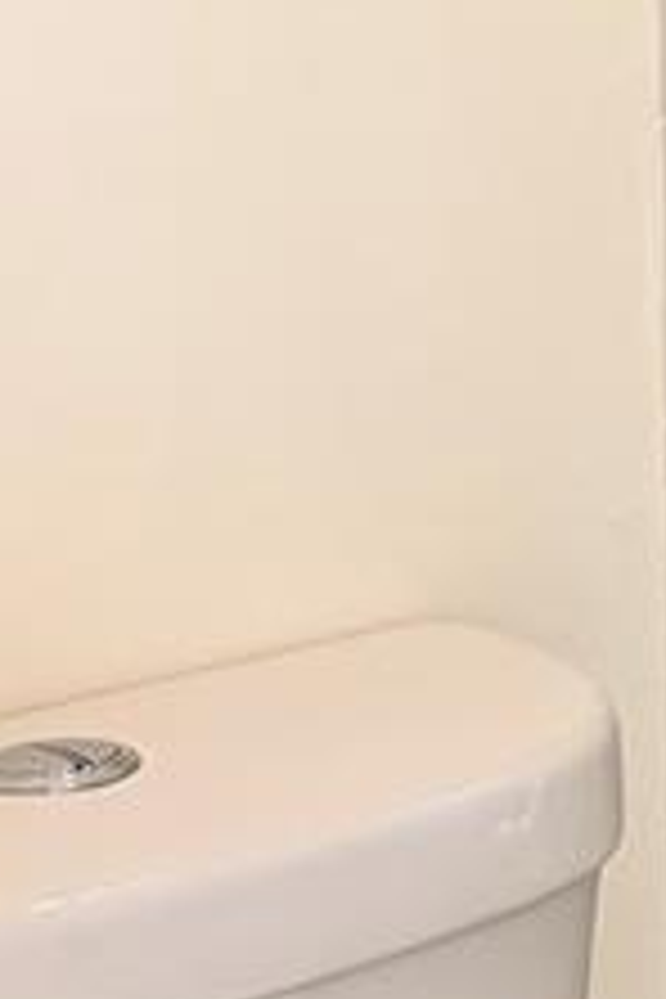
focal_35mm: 146
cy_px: -122
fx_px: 4051
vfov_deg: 13.7
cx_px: 1588
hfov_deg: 8.6
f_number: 1.6
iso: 100
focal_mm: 5.96
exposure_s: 1/60
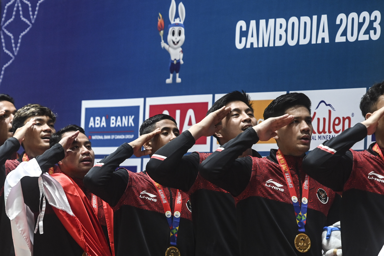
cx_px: 192
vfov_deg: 7.4
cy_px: 128
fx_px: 1973
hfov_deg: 11.1
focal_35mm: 185
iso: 2000
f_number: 4
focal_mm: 185
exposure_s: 1/250
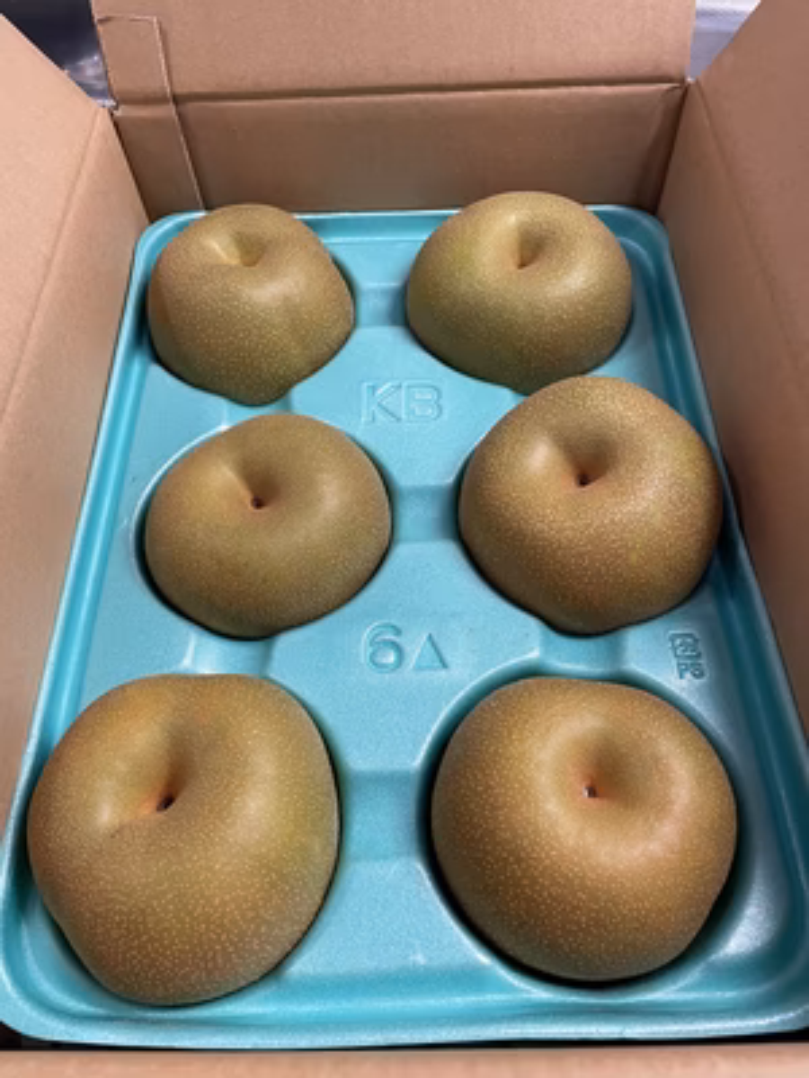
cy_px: 539
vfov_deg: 67.3
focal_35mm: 26
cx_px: 404
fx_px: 810
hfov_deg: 53.1
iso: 160
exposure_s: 1/50
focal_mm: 4.2
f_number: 1.6
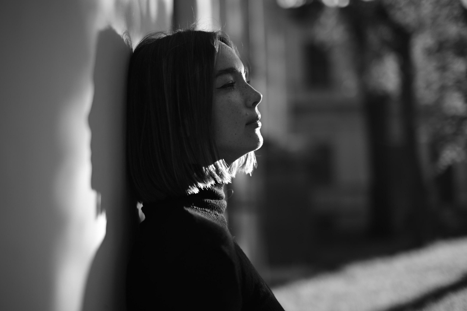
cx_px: 234
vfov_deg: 27.0
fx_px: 648
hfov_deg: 39.6
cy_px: 156
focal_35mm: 50
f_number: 1.8
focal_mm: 50
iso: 100
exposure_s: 1/1250
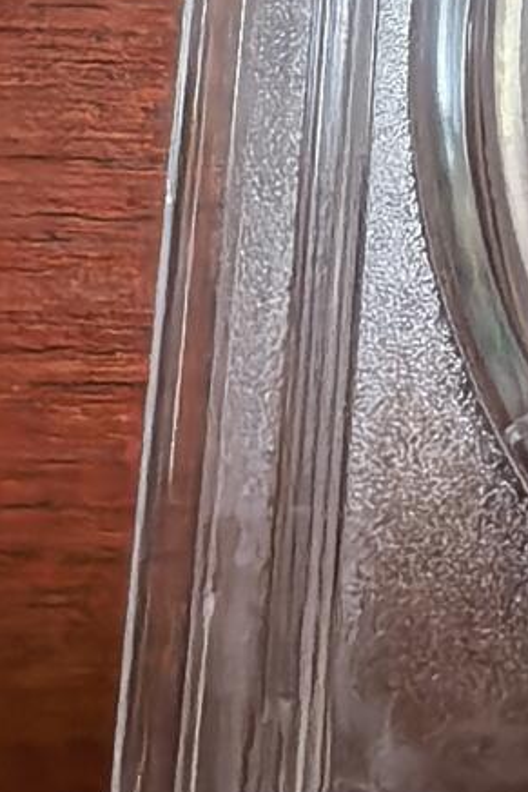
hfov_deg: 11.4
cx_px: 1192
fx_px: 2264
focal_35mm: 103
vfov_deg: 18.7
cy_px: -162
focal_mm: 1.68
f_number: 2.2
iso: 320
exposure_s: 1/100
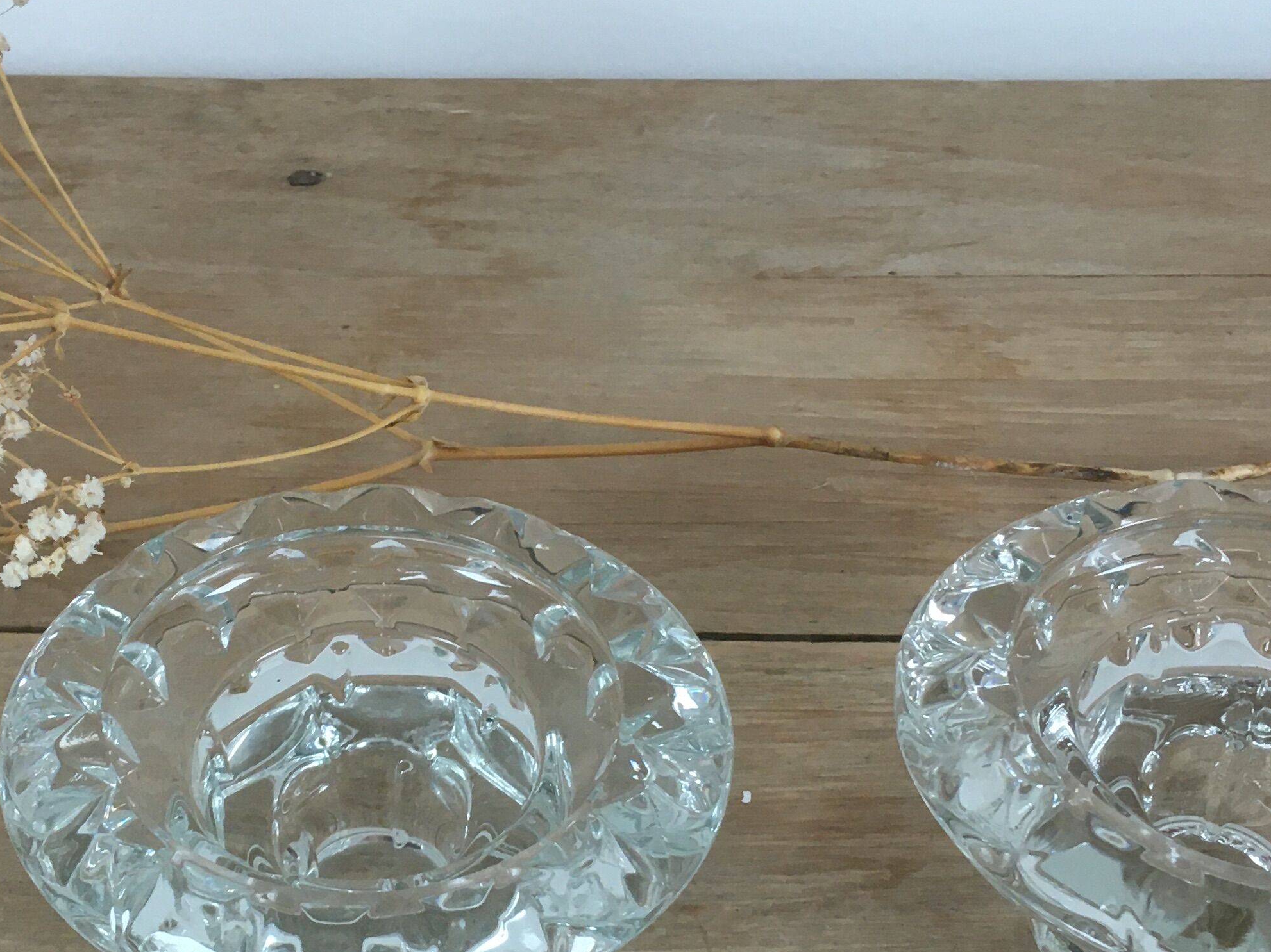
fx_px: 2166
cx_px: 510
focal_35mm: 59
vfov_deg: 24.6
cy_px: 668
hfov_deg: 32.6
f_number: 2.2
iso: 80
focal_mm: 4.15
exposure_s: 1/33
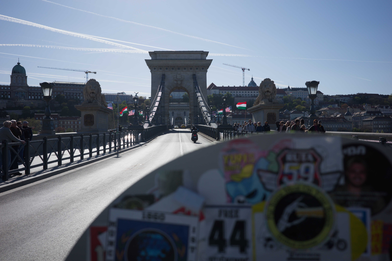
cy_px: 130
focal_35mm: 40
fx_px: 436
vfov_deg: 33.4
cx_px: 196
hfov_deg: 48.5
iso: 100
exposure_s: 1/1000
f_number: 5.6
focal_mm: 26
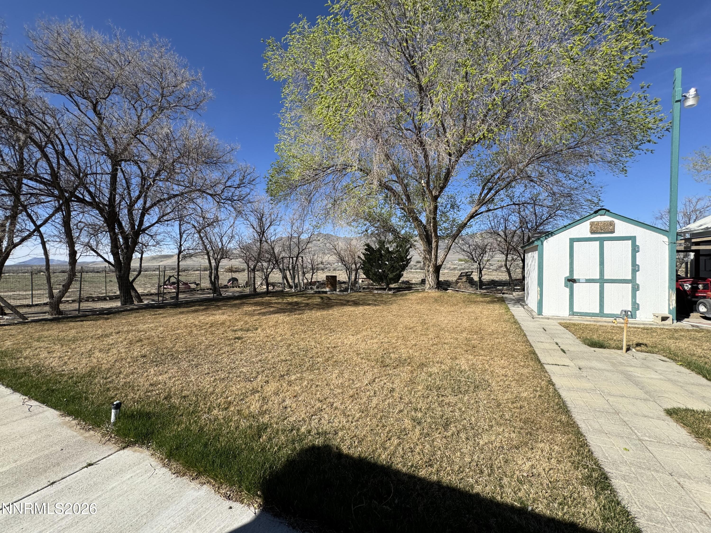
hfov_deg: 102.1
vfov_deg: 85.7
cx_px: 356
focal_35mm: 14
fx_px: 288
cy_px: 266
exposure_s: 1/1832
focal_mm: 2.22
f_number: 2.2
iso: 50
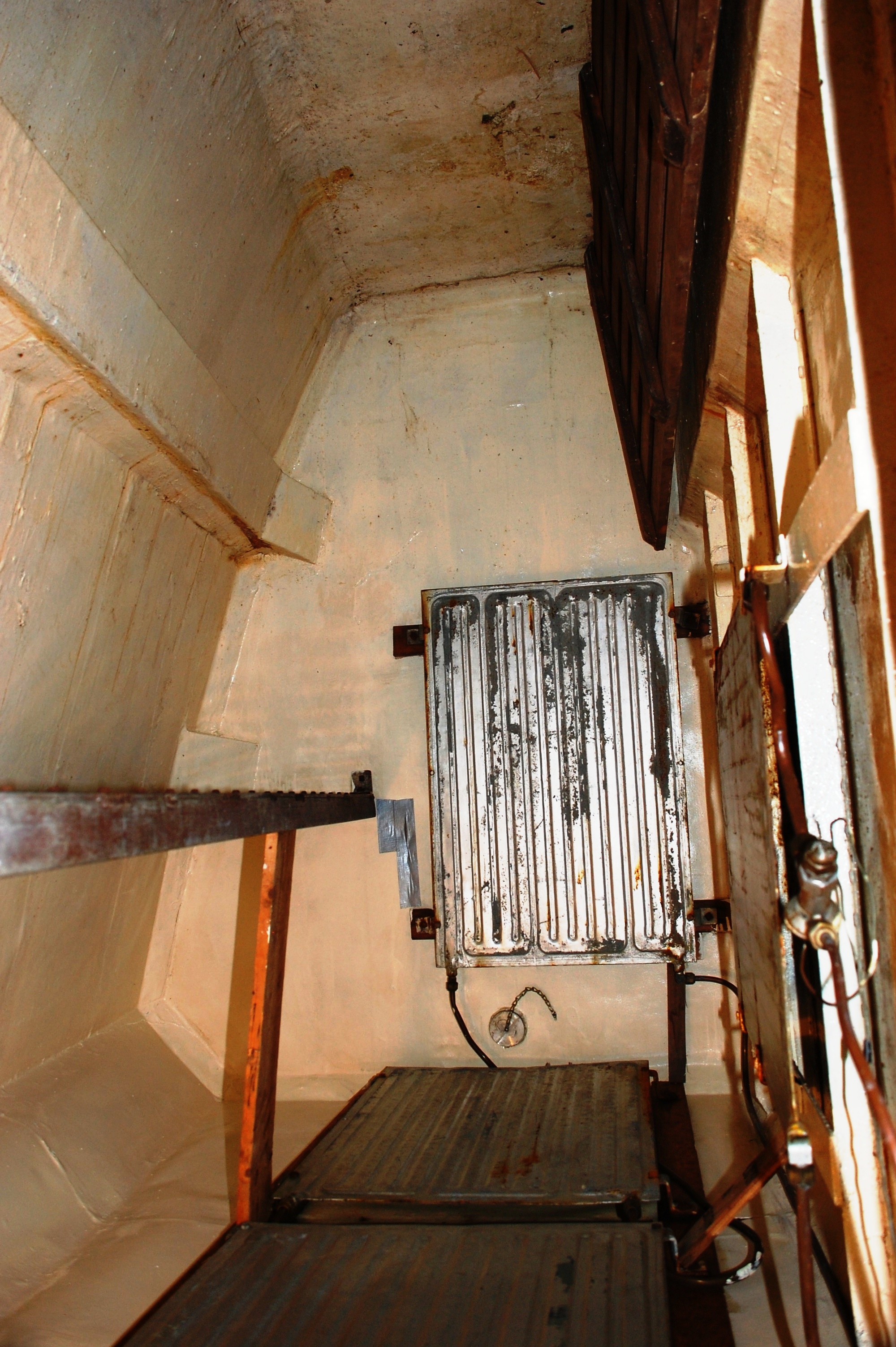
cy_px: 674
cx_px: 448
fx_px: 1122
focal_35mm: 30
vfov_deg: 62.0
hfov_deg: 43.5
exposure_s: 1/60
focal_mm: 20
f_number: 4
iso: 400
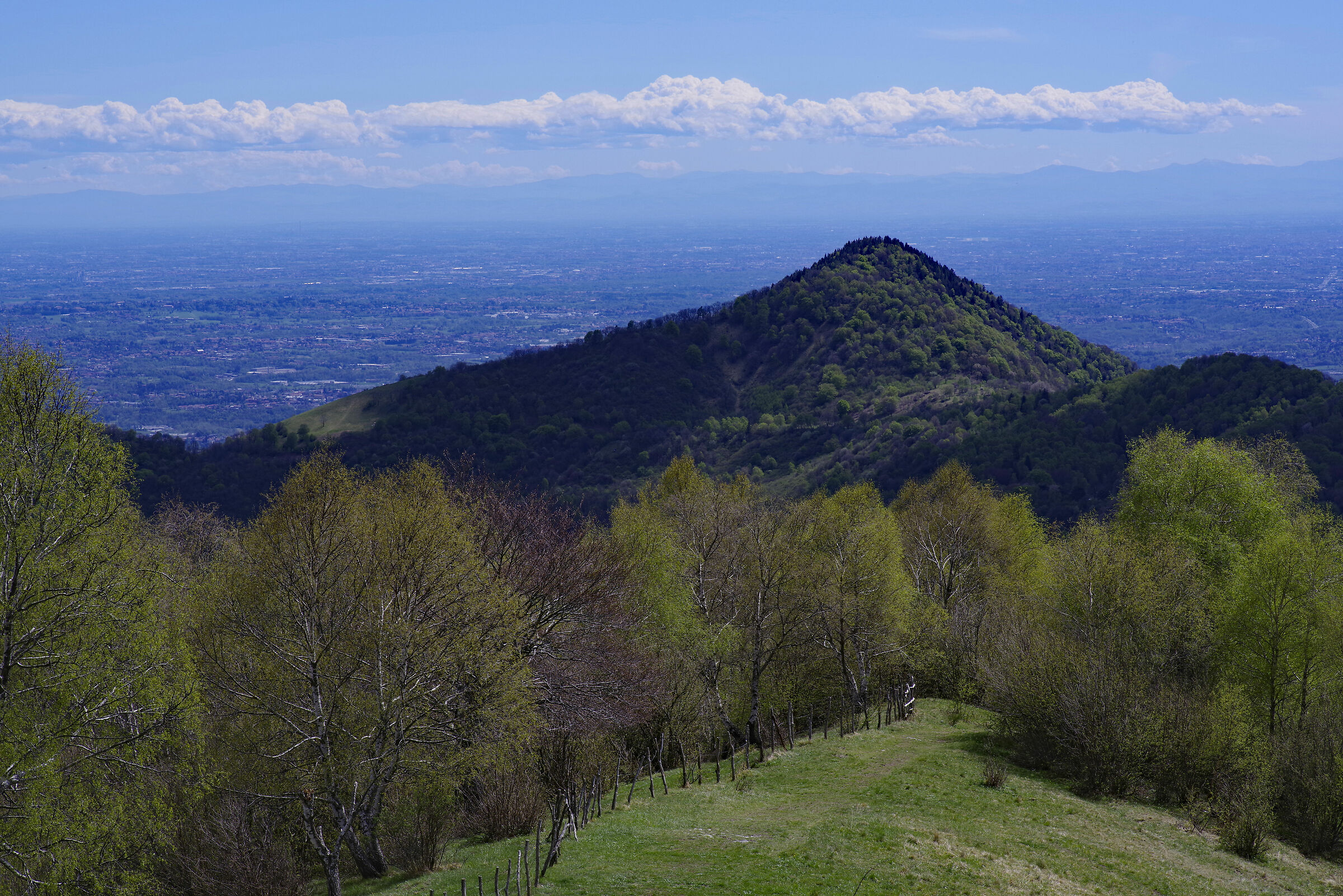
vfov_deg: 13.7
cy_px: 448
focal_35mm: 100
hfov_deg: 20.4
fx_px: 3732
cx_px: 672
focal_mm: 100
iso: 200
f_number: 13
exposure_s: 1/180
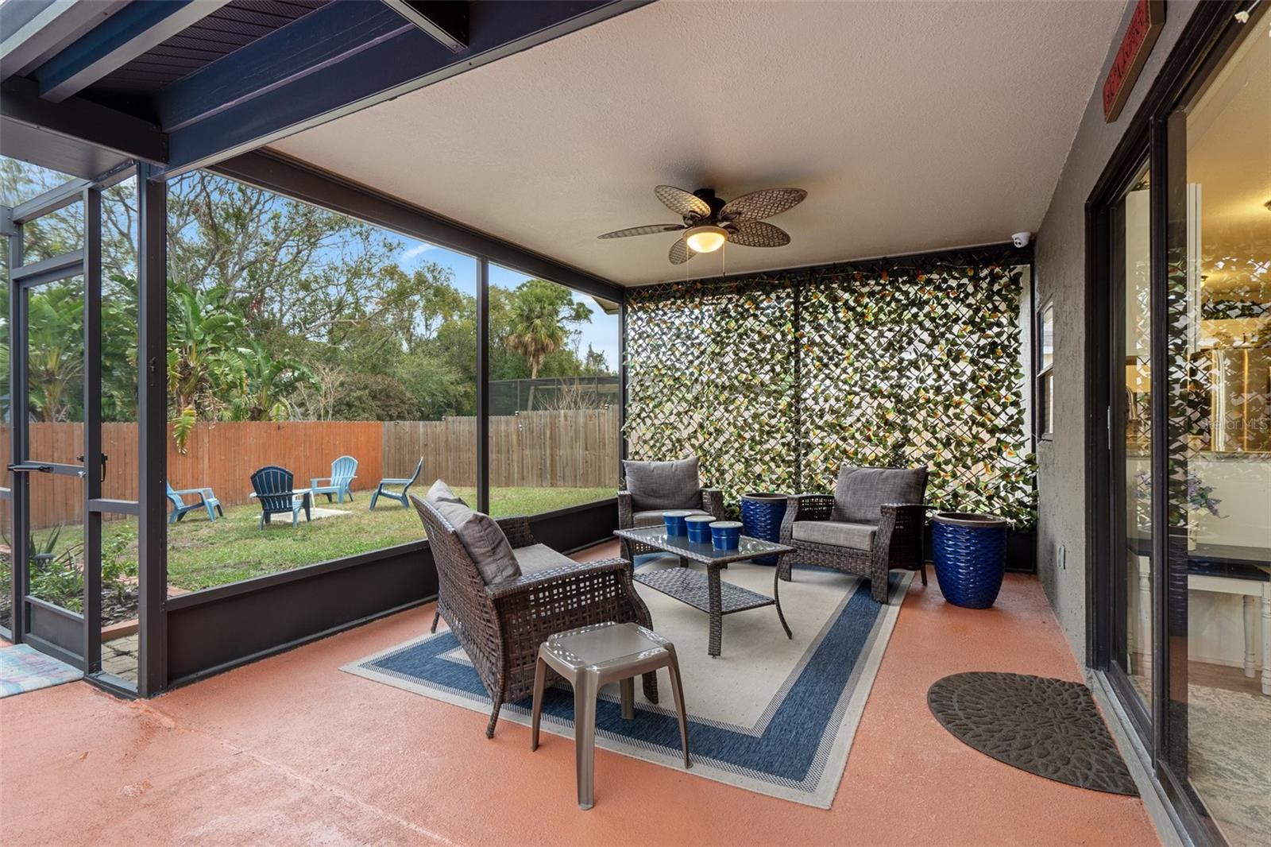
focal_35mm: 16
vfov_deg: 73.7
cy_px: 424
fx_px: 565
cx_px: 636
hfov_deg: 96.7
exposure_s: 1/20
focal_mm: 16
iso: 400
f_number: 8
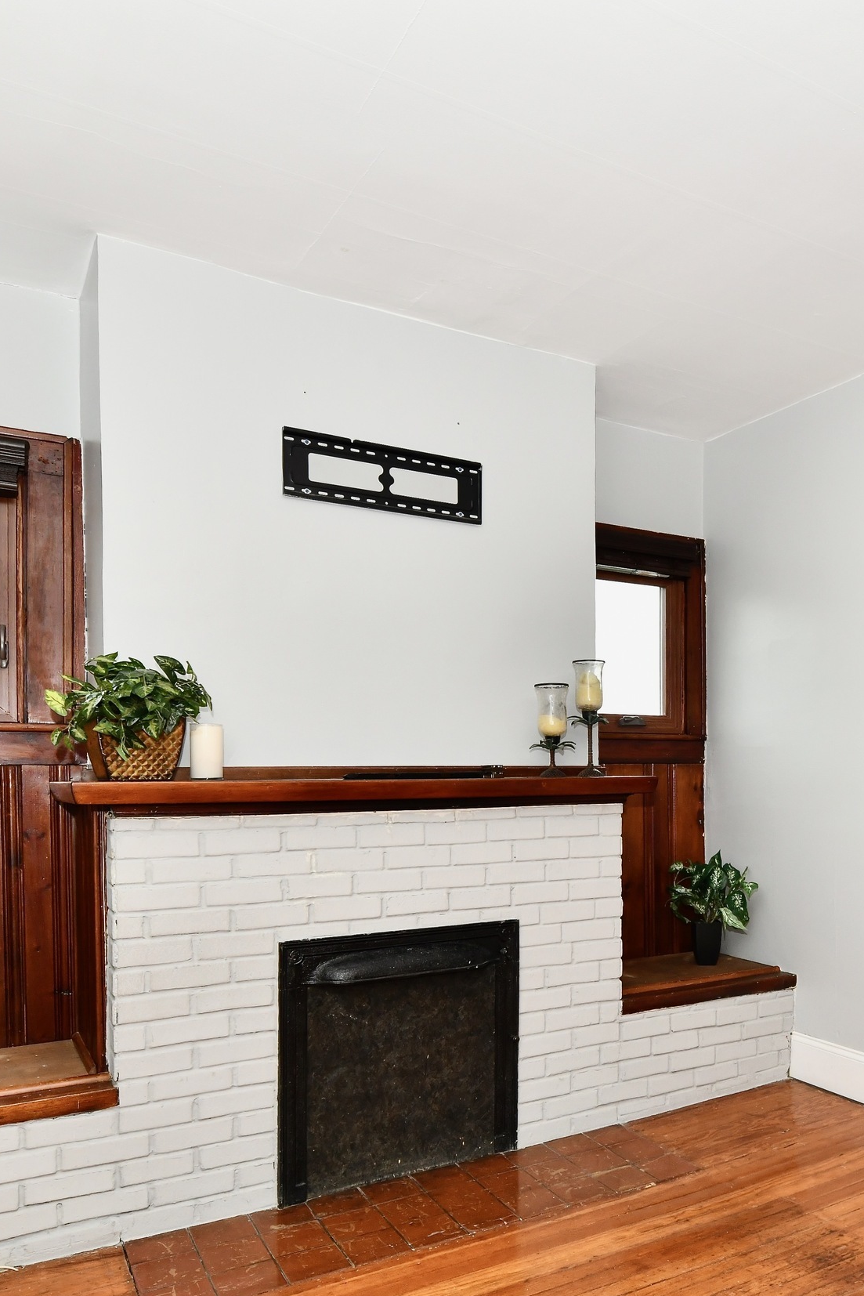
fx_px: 936
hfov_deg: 48.0
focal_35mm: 26
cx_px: 628
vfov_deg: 68.4
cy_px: 801
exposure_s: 1/60
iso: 640
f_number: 6.3
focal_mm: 14
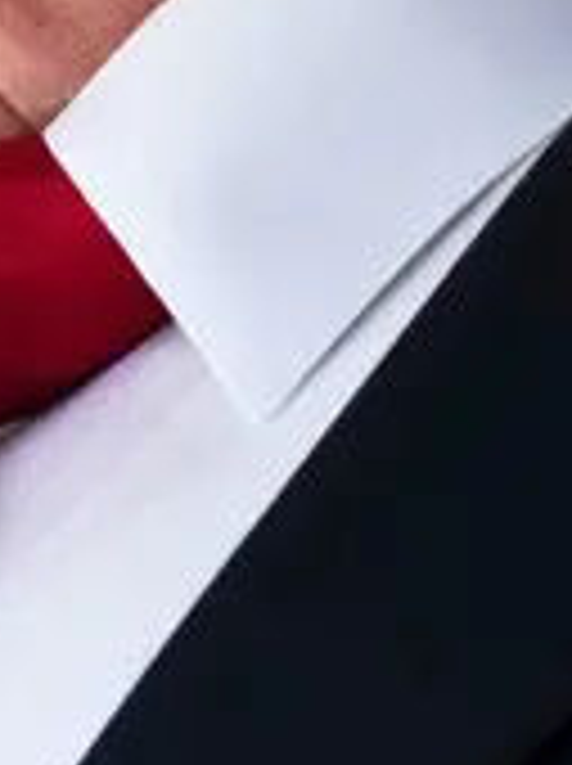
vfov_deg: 3.6
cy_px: -198
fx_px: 12215
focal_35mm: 553
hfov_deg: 2.7
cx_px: -968
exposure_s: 1/2000
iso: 640
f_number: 4
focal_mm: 70
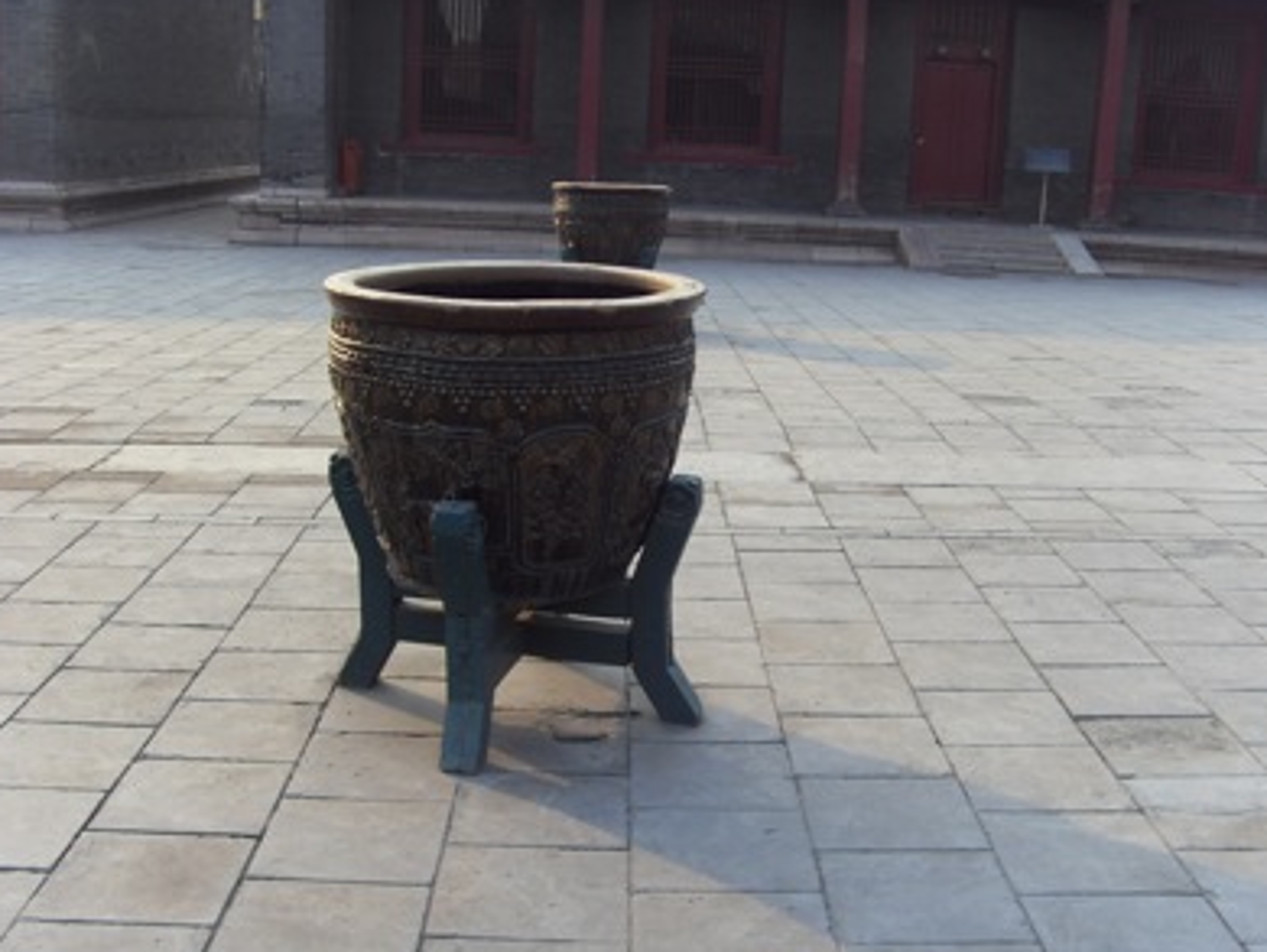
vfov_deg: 32.9
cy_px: 504
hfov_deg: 42.9
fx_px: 1611
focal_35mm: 44
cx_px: 627
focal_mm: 6.6
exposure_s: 1/180
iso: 80
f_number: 3.5
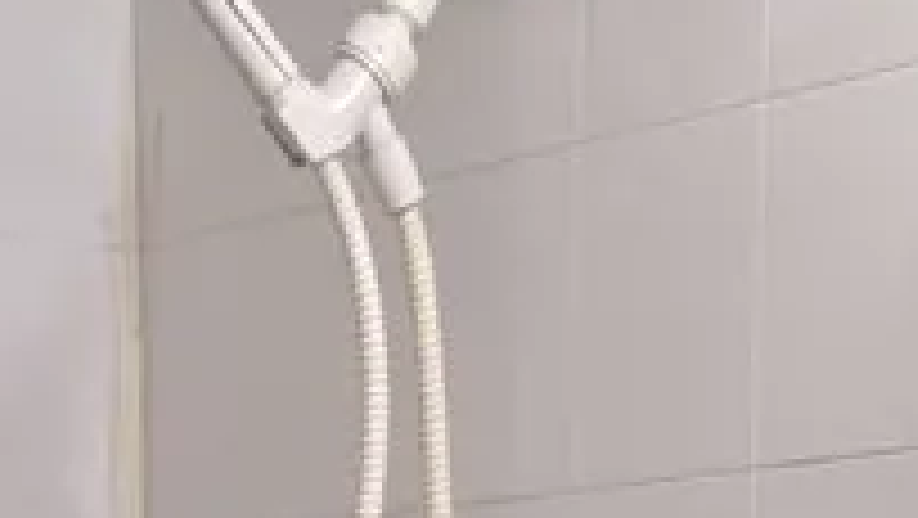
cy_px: 2311
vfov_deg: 5.6
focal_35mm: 177
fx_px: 4311
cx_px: 526
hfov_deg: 12.2
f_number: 1.8
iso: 250
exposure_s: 1/120
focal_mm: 5.4
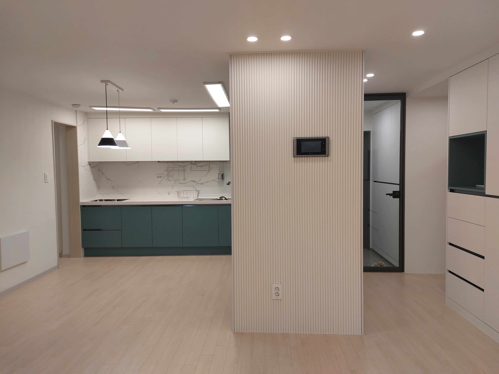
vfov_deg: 56.8
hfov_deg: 71.6
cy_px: 187
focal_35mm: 24
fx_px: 346
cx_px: 250
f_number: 1.8
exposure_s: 1/120
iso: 80
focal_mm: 5.23
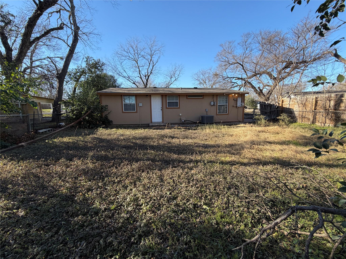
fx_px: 140
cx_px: 173
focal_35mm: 14
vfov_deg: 85.7
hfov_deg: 102.1
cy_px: 130
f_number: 2.2
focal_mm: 2.22
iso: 40
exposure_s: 1/502
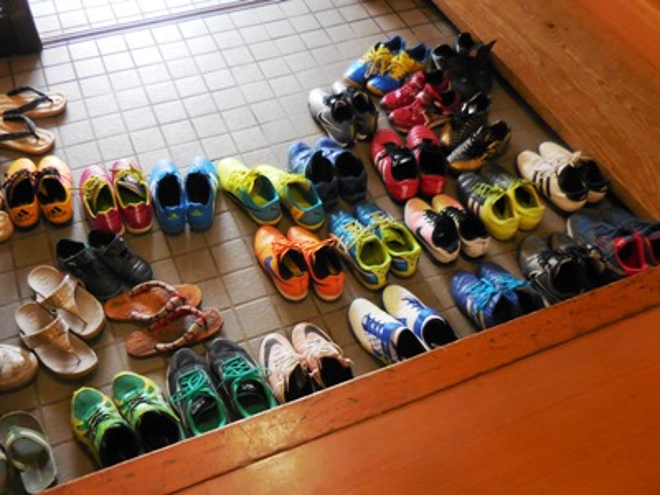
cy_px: 248
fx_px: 477
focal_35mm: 25
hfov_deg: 69.4
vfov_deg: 54.9
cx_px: 330
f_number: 3.3
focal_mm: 4.5
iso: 400
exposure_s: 1/30
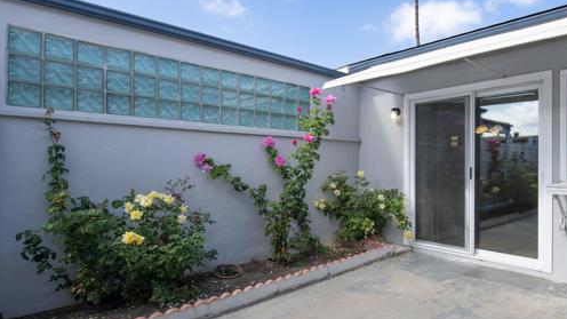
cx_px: 364
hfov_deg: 76.9
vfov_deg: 49.5
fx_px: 346
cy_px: 168
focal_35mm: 23
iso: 250
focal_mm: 17
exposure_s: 1/250
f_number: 9
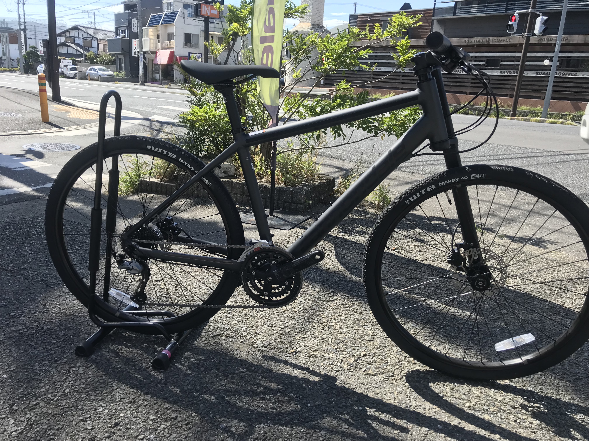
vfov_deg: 49.7
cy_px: 220
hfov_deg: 63.4
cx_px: 294
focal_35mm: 28
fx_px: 476
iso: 20
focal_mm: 3.99
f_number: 1.8
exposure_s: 1/1008
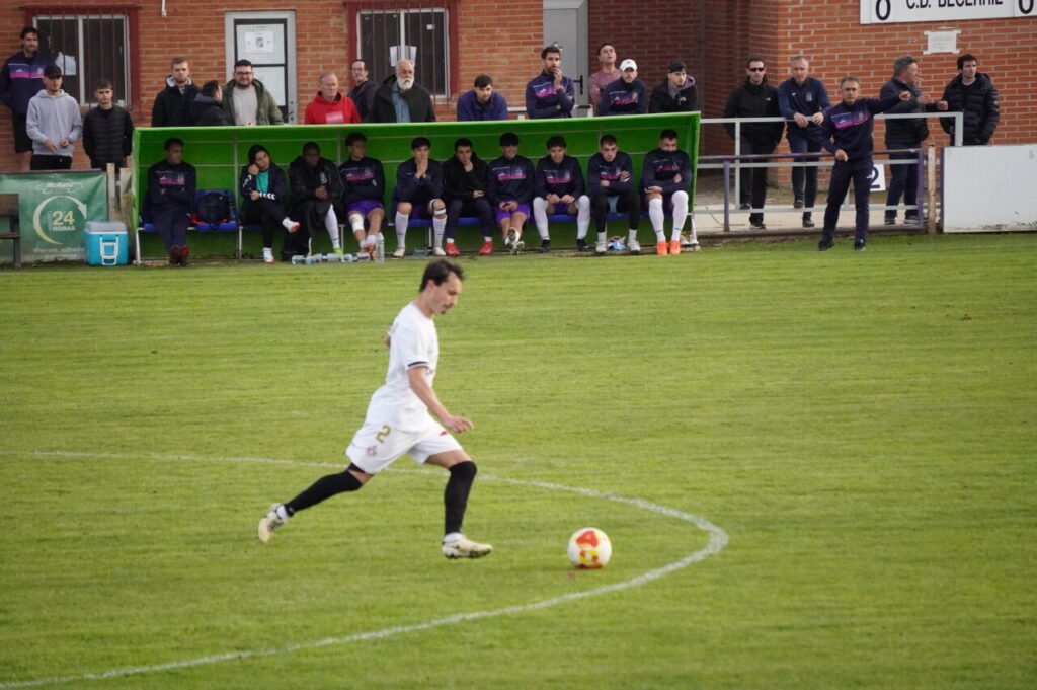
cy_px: 345
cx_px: 518
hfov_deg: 7.2
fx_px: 8203
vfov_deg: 4.8
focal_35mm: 285
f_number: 6.3
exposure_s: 1/2500
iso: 6400
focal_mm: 190
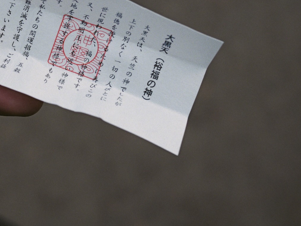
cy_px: 53
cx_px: 76
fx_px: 548
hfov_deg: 30.2
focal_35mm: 63
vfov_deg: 23.0
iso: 100
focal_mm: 20
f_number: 2.8
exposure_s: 1/640
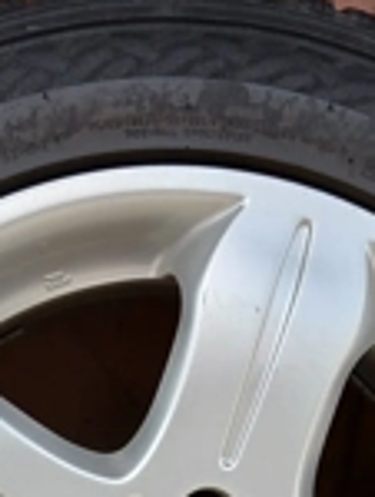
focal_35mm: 72
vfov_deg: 24.2
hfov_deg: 20.5
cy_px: 613
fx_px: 1037
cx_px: 143
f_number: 1.9
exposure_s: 1/100
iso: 134
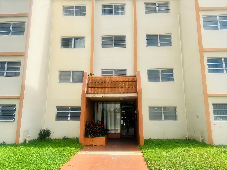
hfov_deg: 67.3
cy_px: 85
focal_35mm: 26
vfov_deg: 53.1
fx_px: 170
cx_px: 114
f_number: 1.5
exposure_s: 1/3704
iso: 50
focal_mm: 5.7
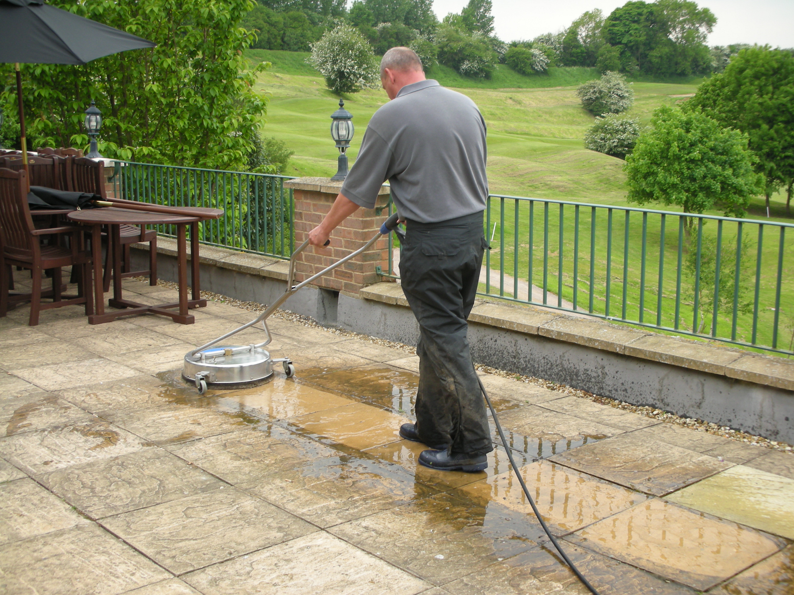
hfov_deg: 41.2
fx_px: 1055
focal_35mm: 46
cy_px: 298
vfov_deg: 31.5
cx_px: 397
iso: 50
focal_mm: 7.7
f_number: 3.2
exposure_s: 1/106
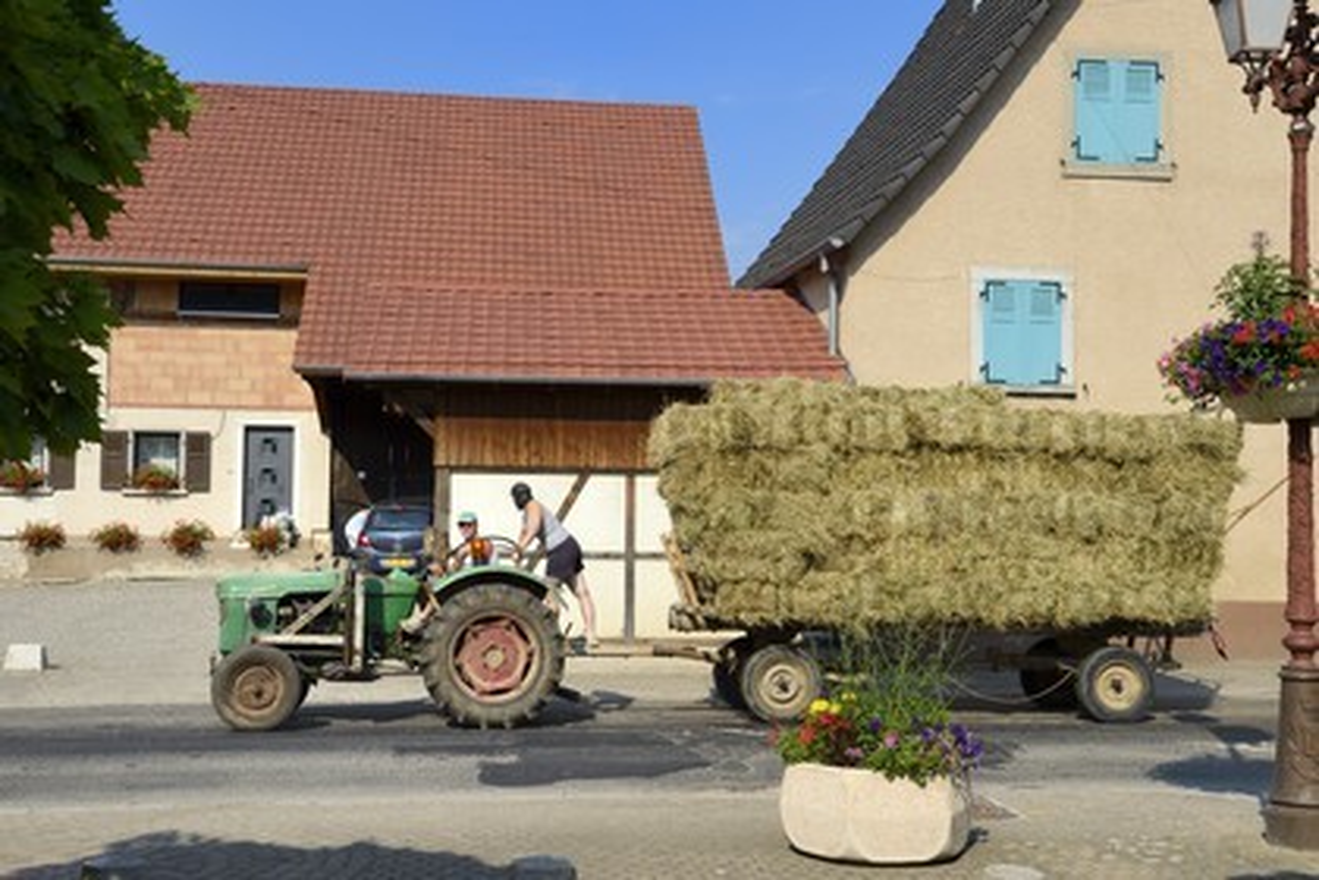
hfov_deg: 44.5
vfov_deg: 30.5
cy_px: 440
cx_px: 660
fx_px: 1612
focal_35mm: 44
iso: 200
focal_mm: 44
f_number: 10
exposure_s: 1/320
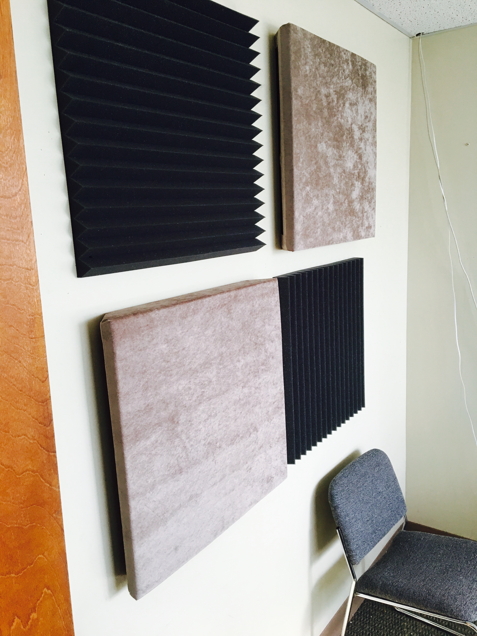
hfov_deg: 48.2
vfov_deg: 61.7
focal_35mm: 29
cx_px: 238
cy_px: 318
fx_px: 533
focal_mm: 4.15
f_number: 2.2
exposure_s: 1/30
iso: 40
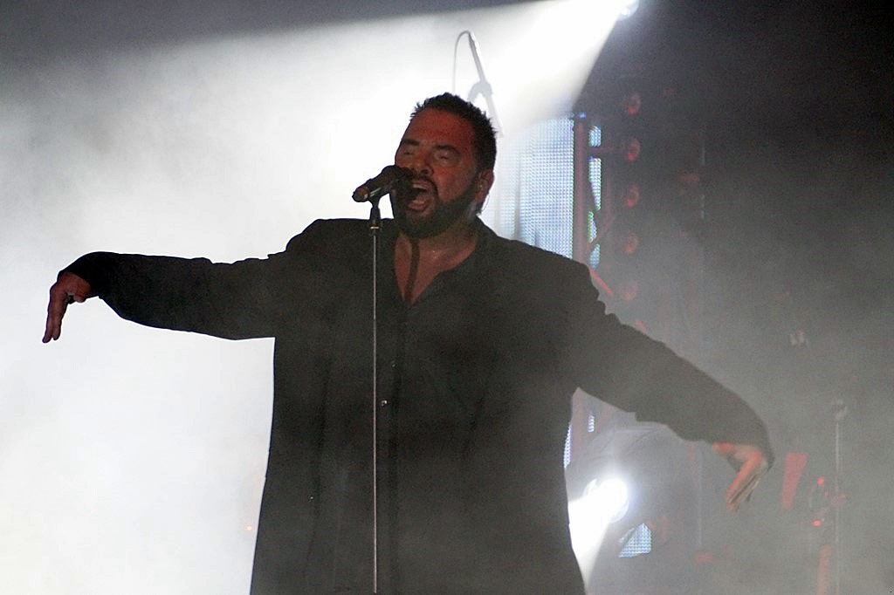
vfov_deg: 3.3
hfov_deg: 4.9
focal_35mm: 420
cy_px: 298
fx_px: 10426
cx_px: 447
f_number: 5.6
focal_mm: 280
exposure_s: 1/125
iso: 3200
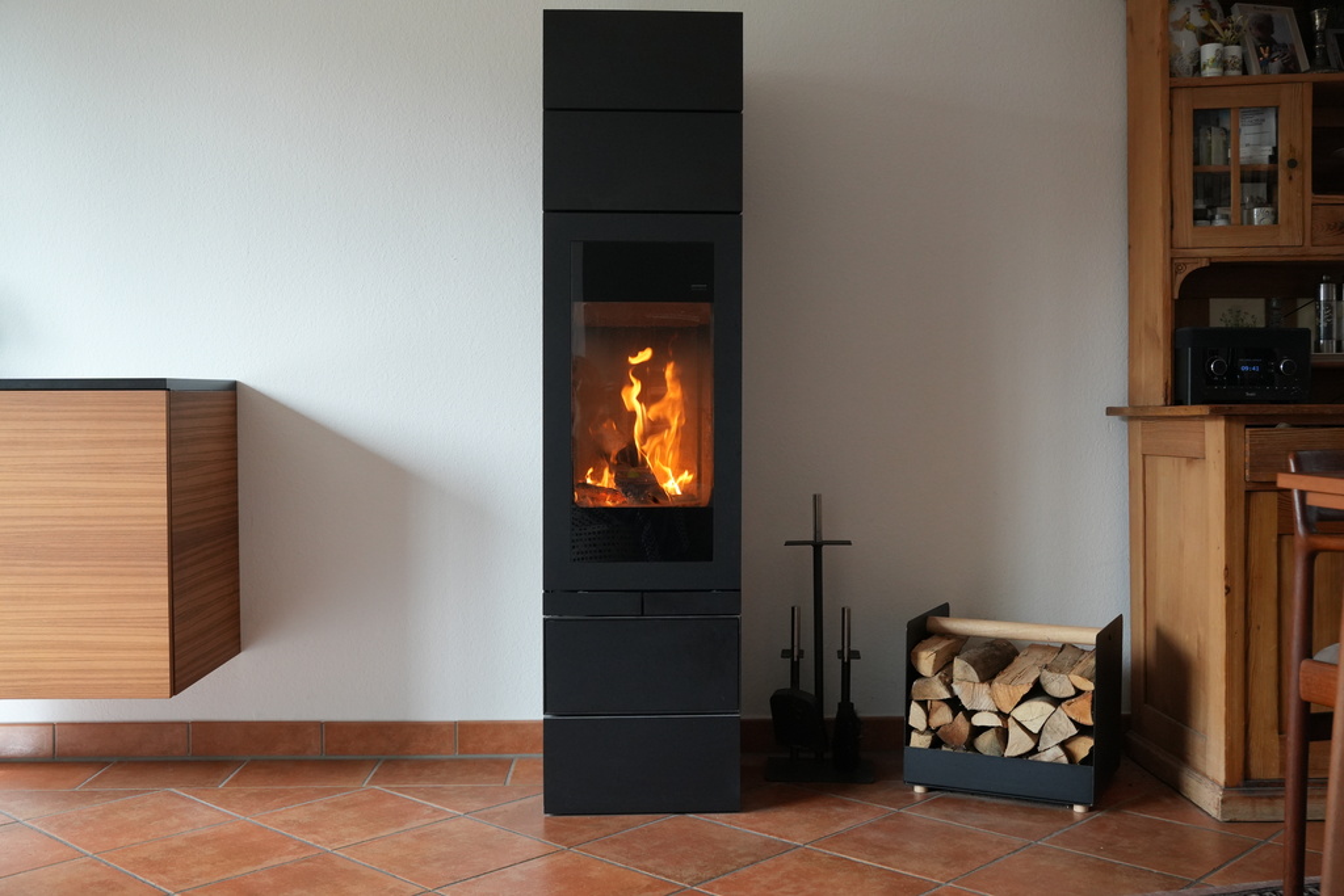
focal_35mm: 37
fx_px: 1383
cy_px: 448
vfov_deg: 35.9
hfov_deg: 51.8
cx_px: 672
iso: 1250
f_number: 4
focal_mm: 24.7
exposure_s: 1/160
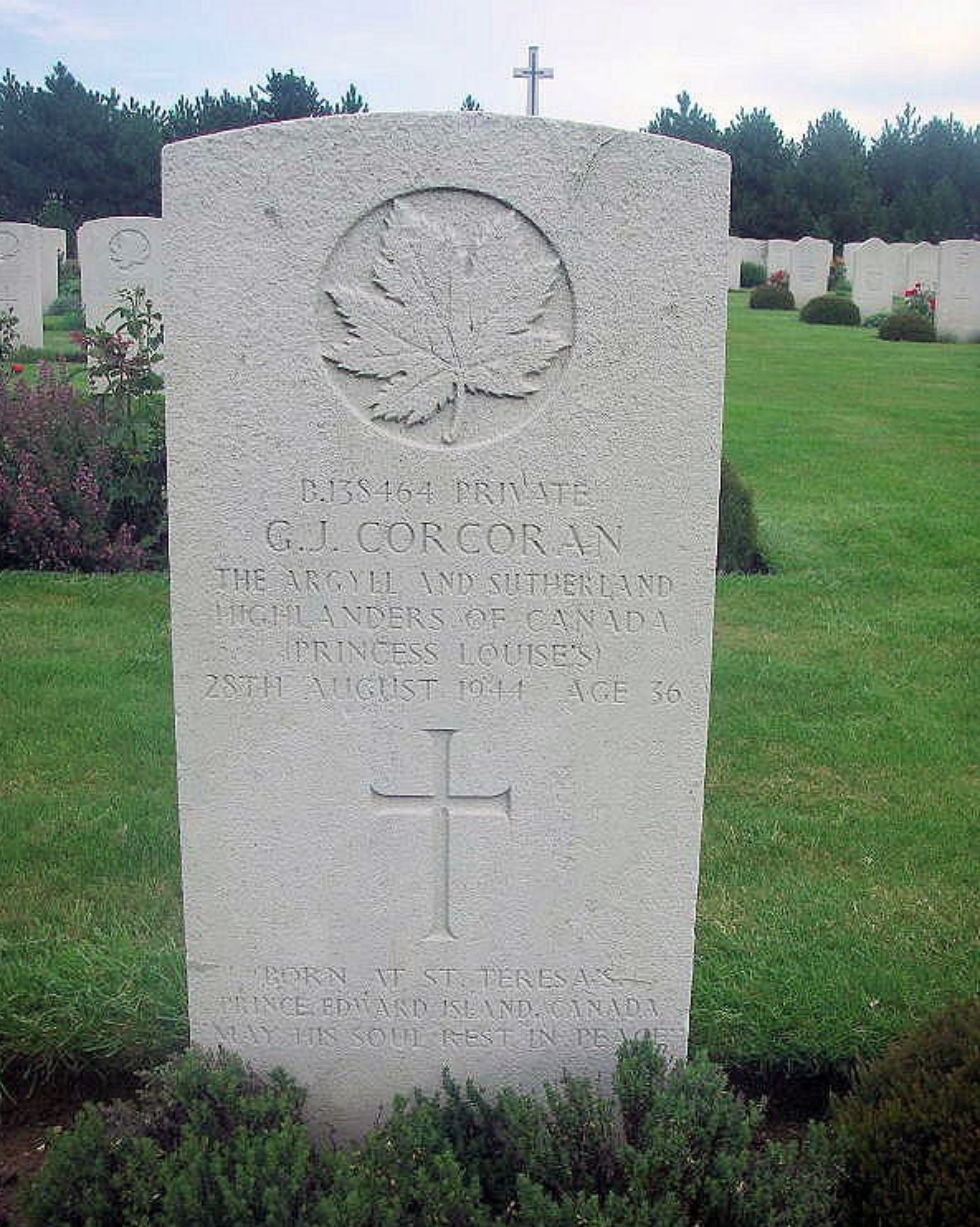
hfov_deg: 37.3
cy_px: 648
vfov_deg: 45.8
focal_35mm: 40
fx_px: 1451
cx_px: 486
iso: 64
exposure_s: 1/80
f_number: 3.3
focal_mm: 6.3
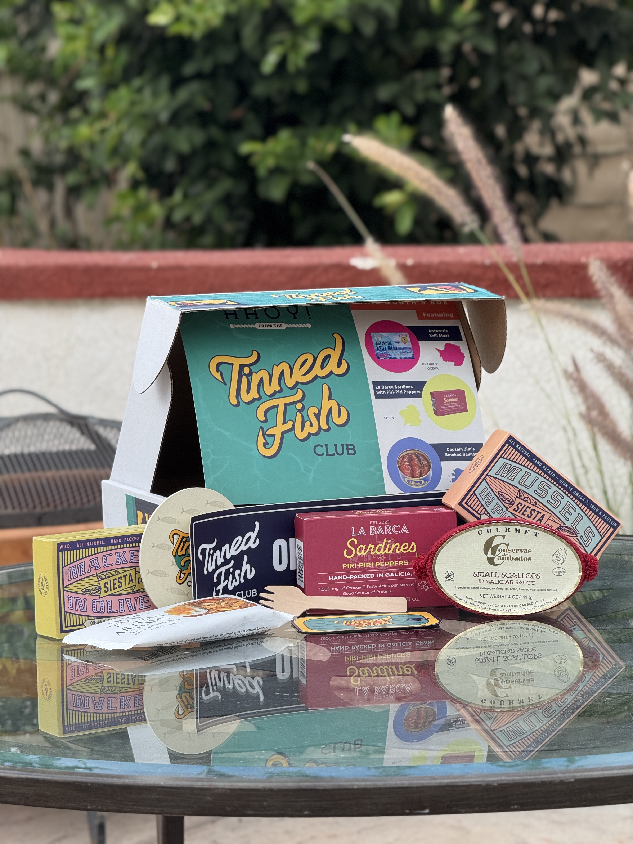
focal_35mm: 120
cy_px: 422
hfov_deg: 12.3
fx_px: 2926
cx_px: 316
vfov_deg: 16.4
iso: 50
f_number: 2.8
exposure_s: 1/605
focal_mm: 15.66
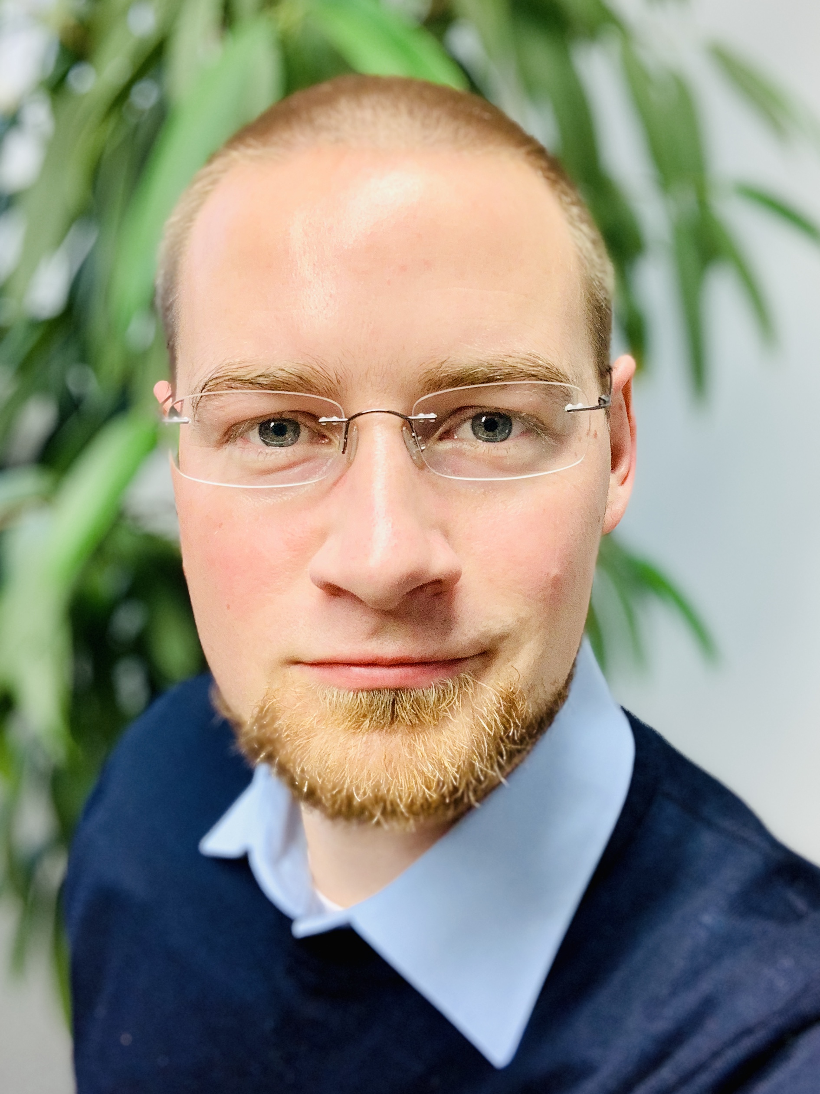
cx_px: 410
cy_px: 547
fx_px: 1011
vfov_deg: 56.8
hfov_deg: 44.1
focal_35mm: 32
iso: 64
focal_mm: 2.87
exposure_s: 1/50
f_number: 2.2
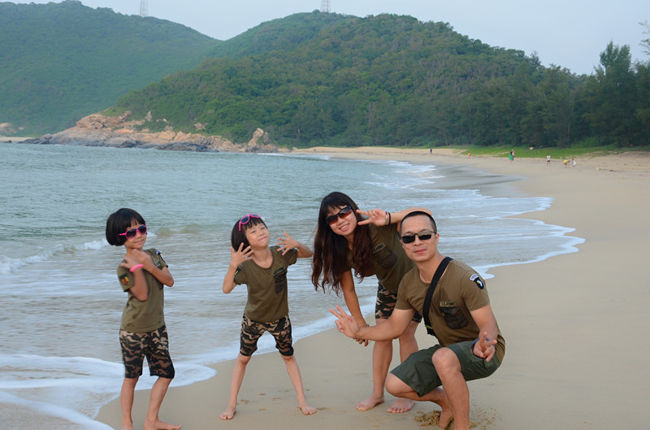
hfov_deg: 41.2
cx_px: 325
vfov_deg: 27.9
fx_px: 864
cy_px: 215
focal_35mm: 48
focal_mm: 32
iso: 140
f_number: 8
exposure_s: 1/30
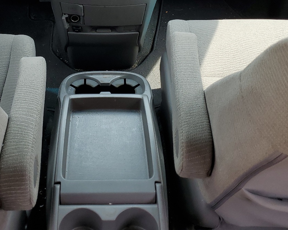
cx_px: 109
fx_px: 409
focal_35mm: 48
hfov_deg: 38.5
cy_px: 26
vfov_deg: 30.2
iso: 50
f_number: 1.5
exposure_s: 1/400
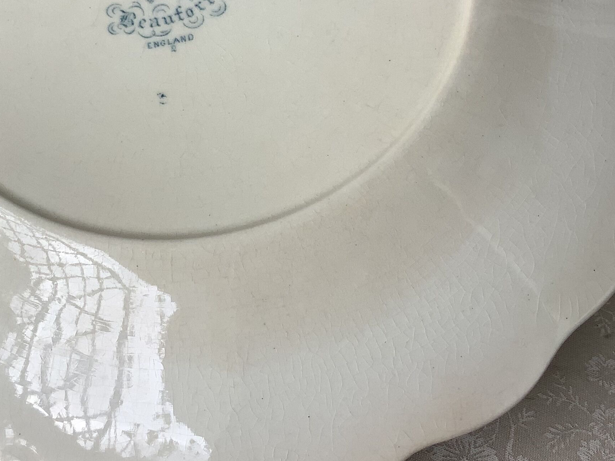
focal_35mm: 59
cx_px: 231
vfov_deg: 24.5
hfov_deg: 32.6
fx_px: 1048
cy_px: 98
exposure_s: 1/120
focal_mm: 3.3
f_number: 2.4
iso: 32
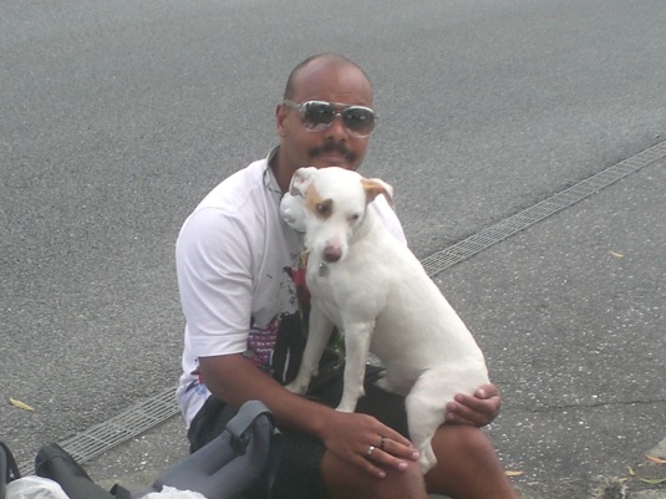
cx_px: 255
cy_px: 462
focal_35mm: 71
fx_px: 1366
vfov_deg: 20.3
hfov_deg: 27.3
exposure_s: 1/200
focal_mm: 6.3
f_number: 3.1
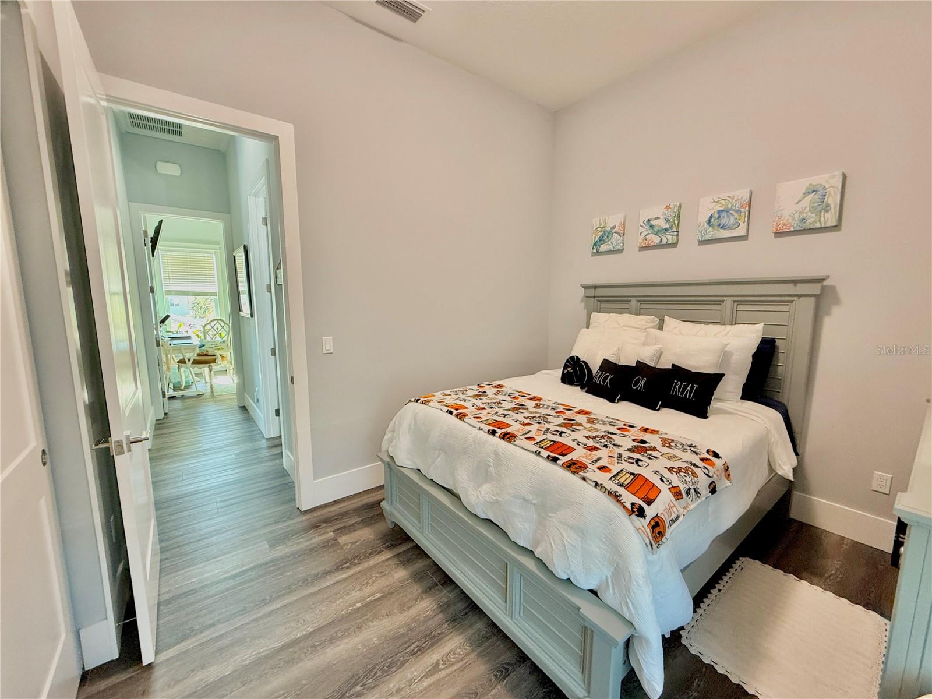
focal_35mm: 14
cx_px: 466
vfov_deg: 85.7
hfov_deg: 102.1
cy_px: 350
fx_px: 377
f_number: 2.2
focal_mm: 2.22
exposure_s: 1/60
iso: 200
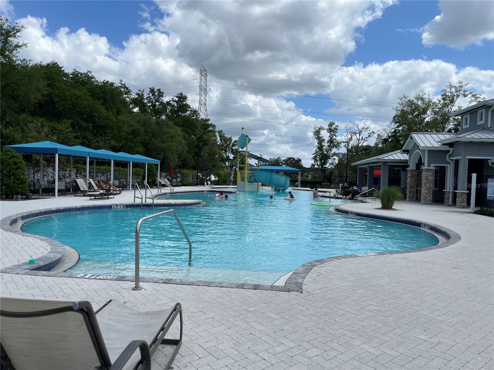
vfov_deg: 53.1
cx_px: 247
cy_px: 185
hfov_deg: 67.3
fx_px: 371
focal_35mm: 26
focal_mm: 5.1
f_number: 1.6
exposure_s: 1/5556
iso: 50
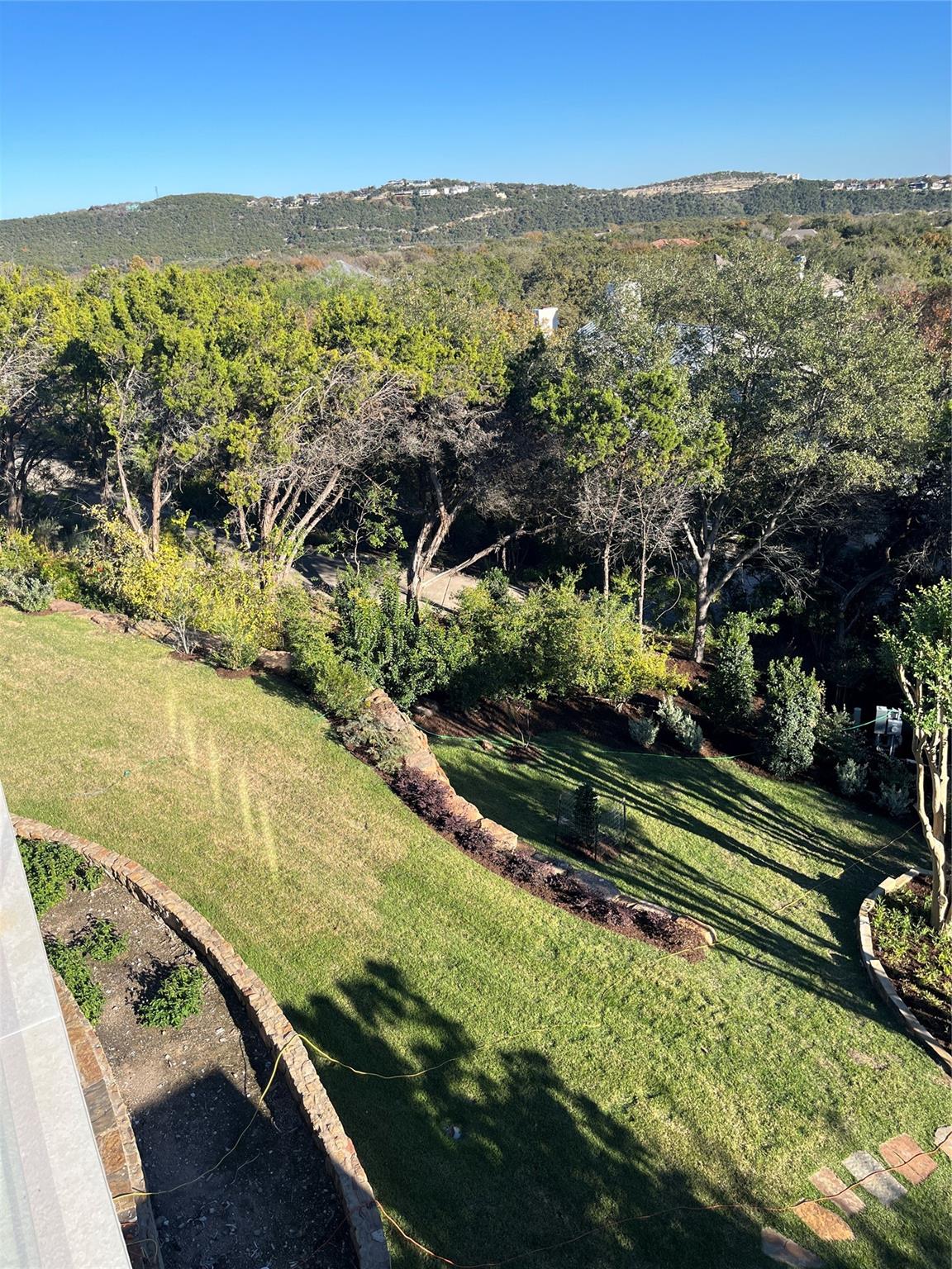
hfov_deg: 53.1
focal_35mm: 26
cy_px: 634
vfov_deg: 67.3
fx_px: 953
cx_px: 476
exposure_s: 1/1325
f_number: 1.6
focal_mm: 5.1
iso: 50
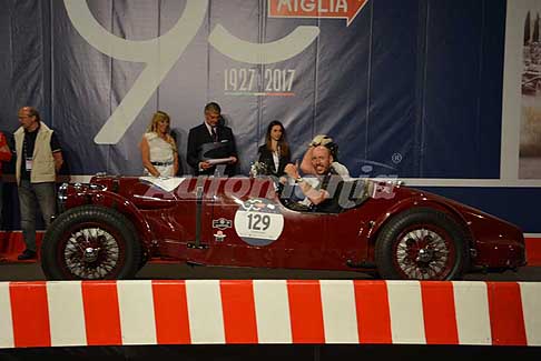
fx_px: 767
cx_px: 270
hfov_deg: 38.8
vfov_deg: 26.5
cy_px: 180
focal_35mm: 51
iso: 400
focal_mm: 34
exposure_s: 1/60
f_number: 4.2
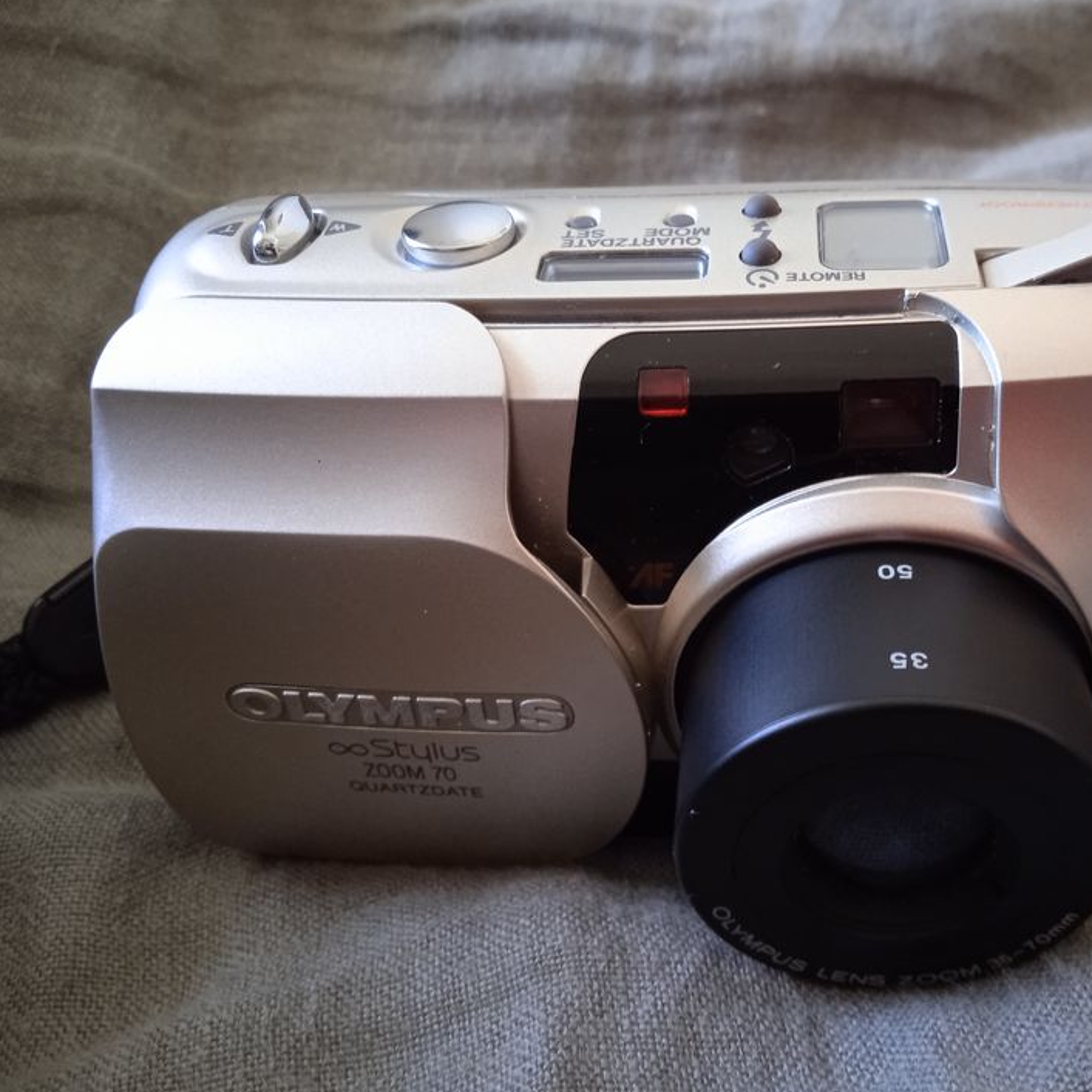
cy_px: 521
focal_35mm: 35
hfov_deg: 46.4
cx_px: 743
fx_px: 1249
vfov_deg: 47.2
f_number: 2.2
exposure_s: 1/25
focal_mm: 3.43
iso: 758
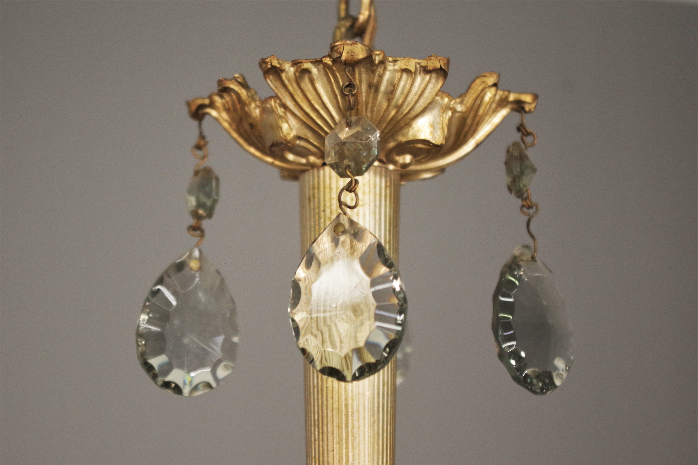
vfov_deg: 22.6
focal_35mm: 60
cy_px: 232
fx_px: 1163
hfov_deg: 33.4
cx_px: 349
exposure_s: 1/80
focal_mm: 40
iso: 800
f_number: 4.5
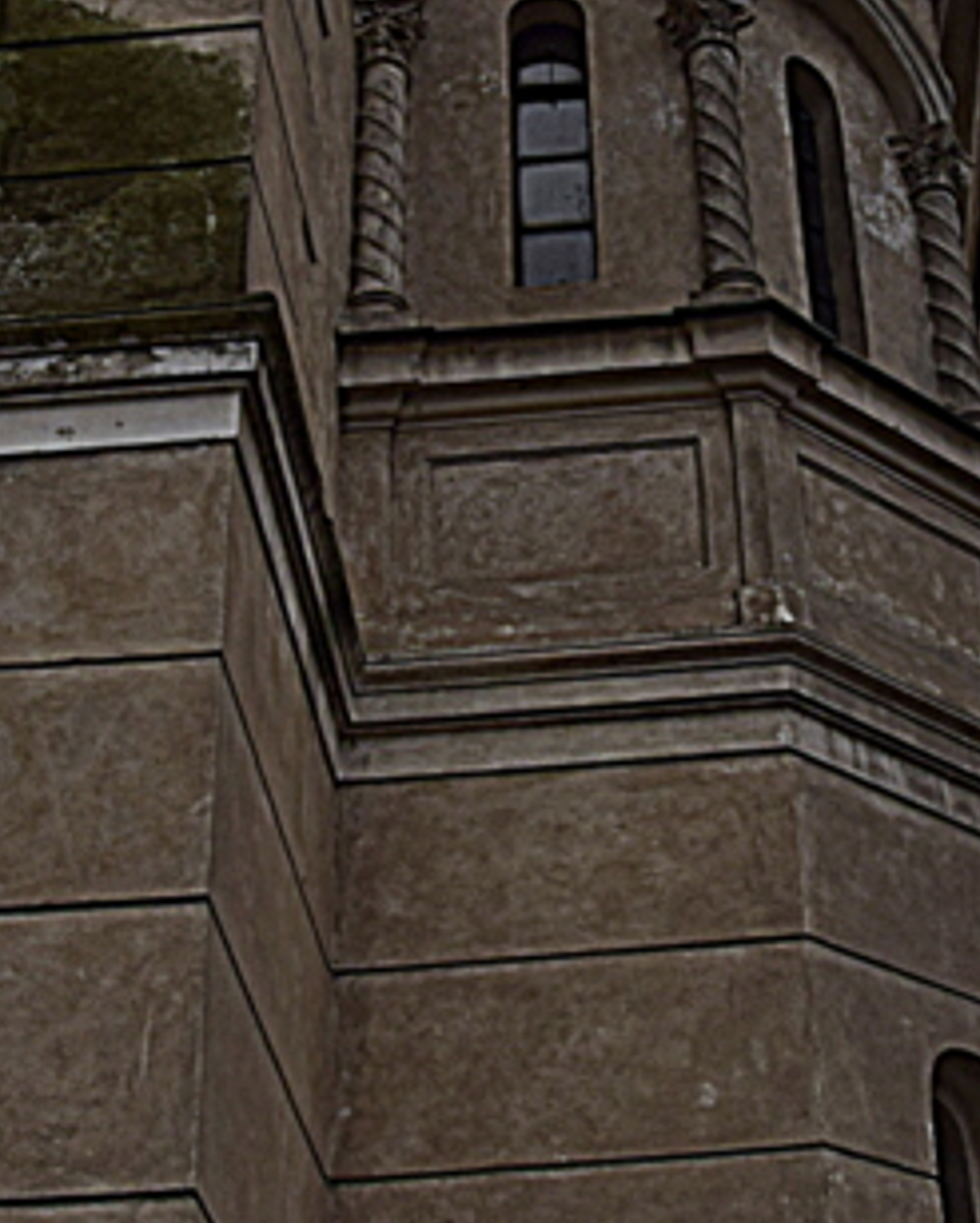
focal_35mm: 66
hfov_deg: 23.0
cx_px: 717
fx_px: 2390
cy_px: 450
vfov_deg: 28.6
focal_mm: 18
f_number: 9
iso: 400
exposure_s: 1/125
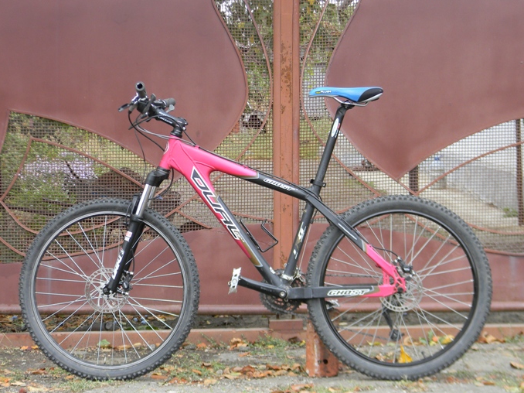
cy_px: 214
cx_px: 252
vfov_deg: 15.1
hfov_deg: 20.0
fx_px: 1483
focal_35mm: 98
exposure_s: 1/30
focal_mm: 15.1
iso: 98
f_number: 4.5
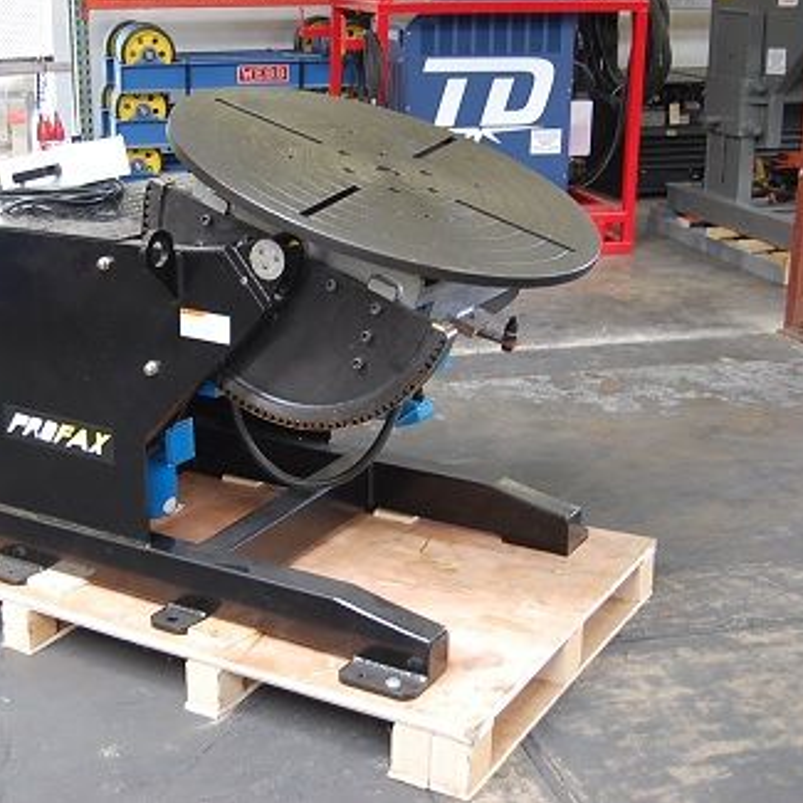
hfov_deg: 33.1
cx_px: 259
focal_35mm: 51
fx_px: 1338
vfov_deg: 33.4
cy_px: 395
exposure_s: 1/30
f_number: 4.2
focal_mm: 26
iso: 400
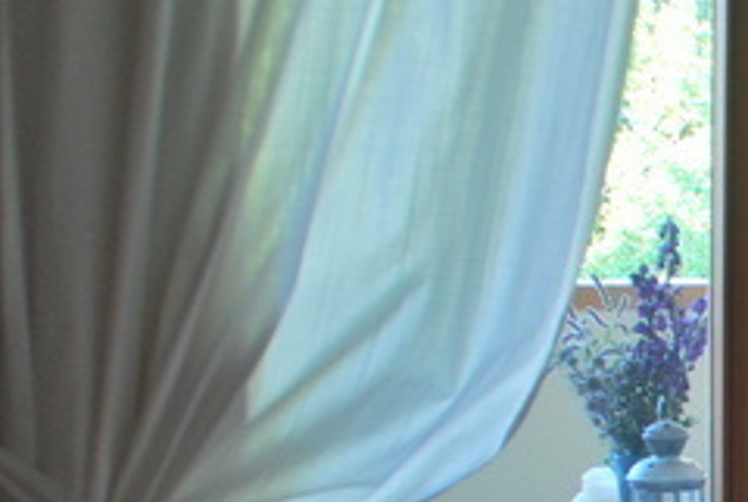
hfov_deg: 14.9
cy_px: 475
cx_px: 1431
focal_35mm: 115
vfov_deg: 11.9
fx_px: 2394
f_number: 3.5
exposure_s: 1/30
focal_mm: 18
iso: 200
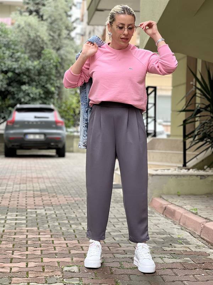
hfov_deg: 19.1
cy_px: 142
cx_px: 106
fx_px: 632
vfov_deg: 25.3
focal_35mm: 77
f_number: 2.8
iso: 100
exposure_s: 1/121
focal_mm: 9
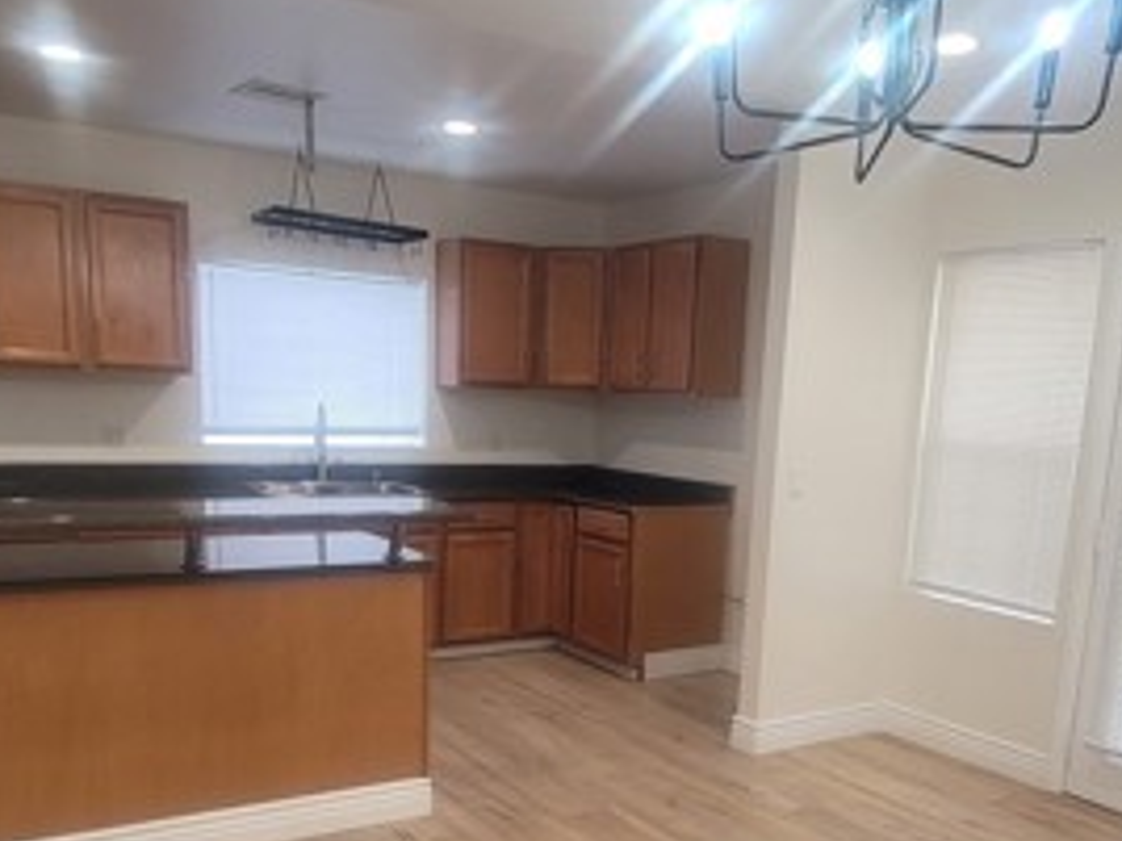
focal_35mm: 31
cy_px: 619
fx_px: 1005
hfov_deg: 58.2
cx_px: 615
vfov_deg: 44.1
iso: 125
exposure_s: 1/60
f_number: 2.2
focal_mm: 2.2
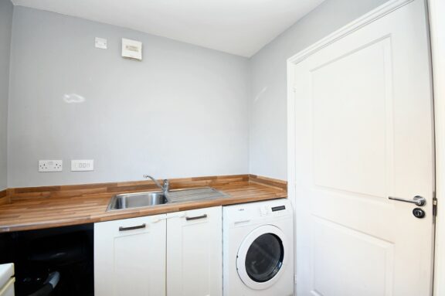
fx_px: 185
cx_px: 222
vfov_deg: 77.2
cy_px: 148
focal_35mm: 15
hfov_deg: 100.4
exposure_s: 1/80
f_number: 4.5
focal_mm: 10
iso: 560
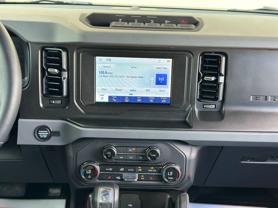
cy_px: 104
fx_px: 385
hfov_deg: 39.7
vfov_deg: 30.3
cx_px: 139
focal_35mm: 48
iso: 125
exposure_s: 1/76
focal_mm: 6.86
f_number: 1.78
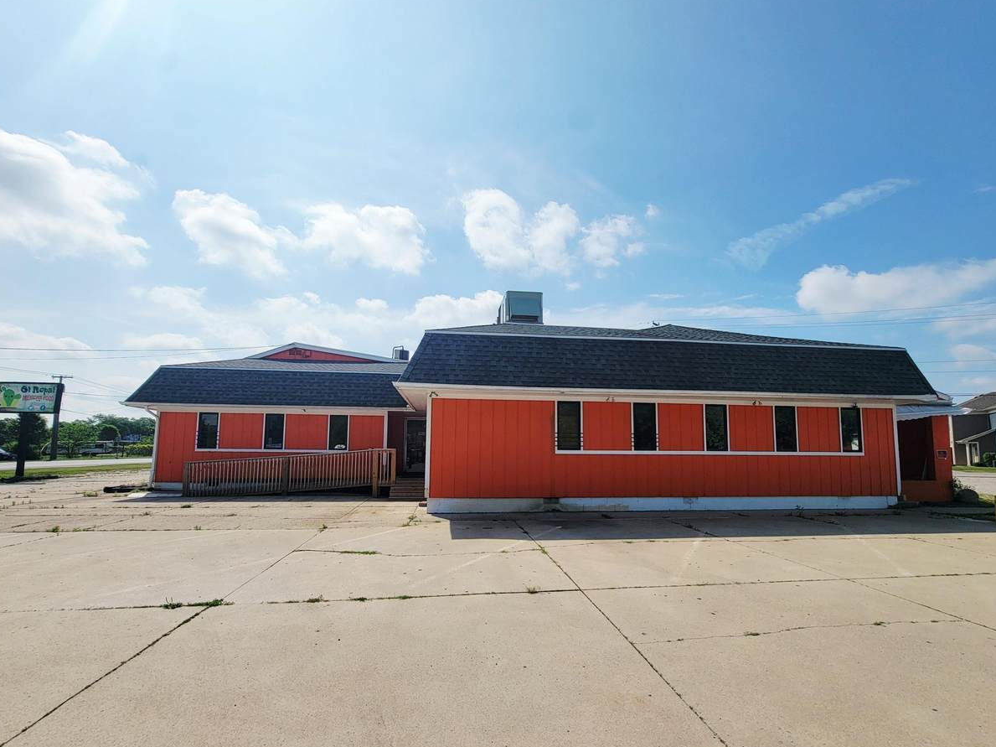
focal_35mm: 14
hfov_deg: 102.1
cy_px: 397
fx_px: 403
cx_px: 503
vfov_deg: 85.5
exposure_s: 1/10000
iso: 50
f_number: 2.2
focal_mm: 2.2
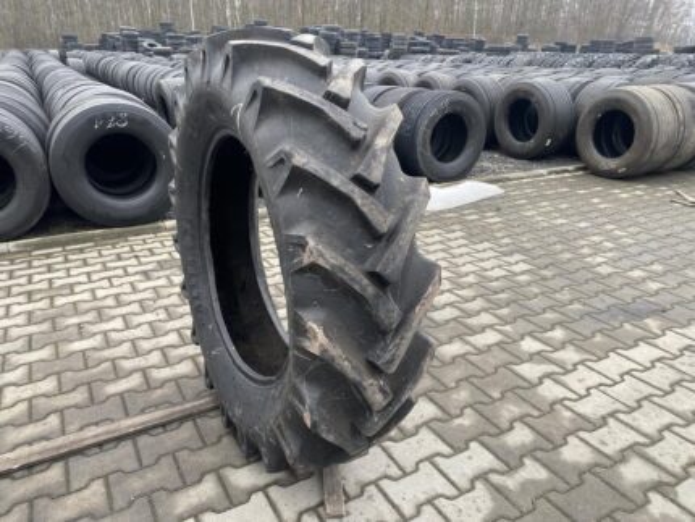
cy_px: 261
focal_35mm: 26
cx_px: 348
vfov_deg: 53.1
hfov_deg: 67.3
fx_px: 522
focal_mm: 4.25
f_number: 1.8
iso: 40
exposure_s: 1/121
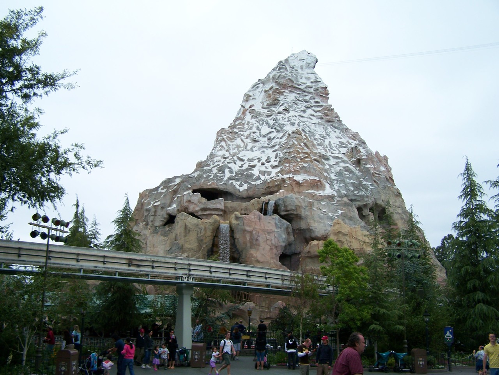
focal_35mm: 38
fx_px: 548
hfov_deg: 49.0
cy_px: 188
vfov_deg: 37.7
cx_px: 250
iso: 80
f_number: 2.8
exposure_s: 1/400
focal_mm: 6.3
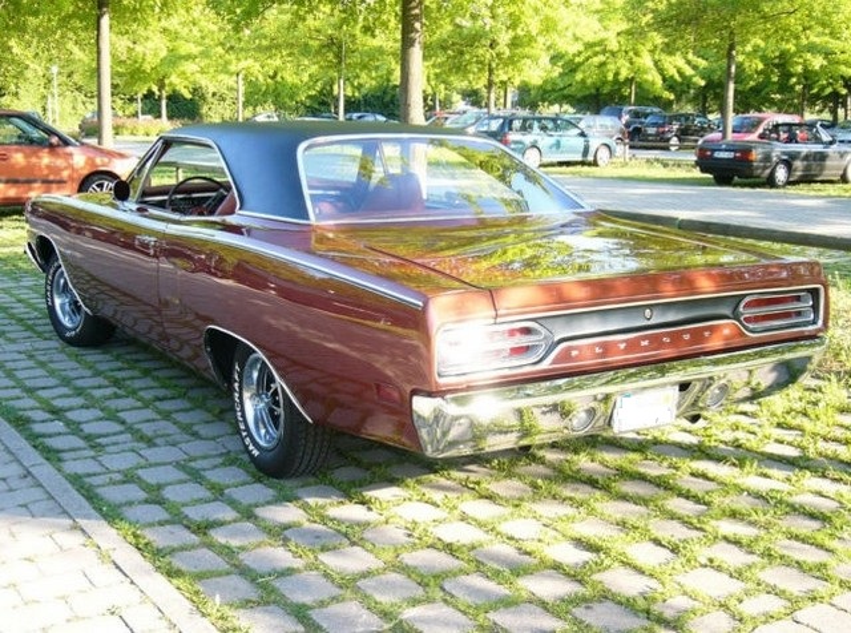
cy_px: 316
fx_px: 931
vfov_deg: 37.5
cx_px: 426
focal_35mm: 38
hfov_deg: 49.1
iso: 50
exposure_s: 1/60
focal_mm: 6.3
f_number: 2.9
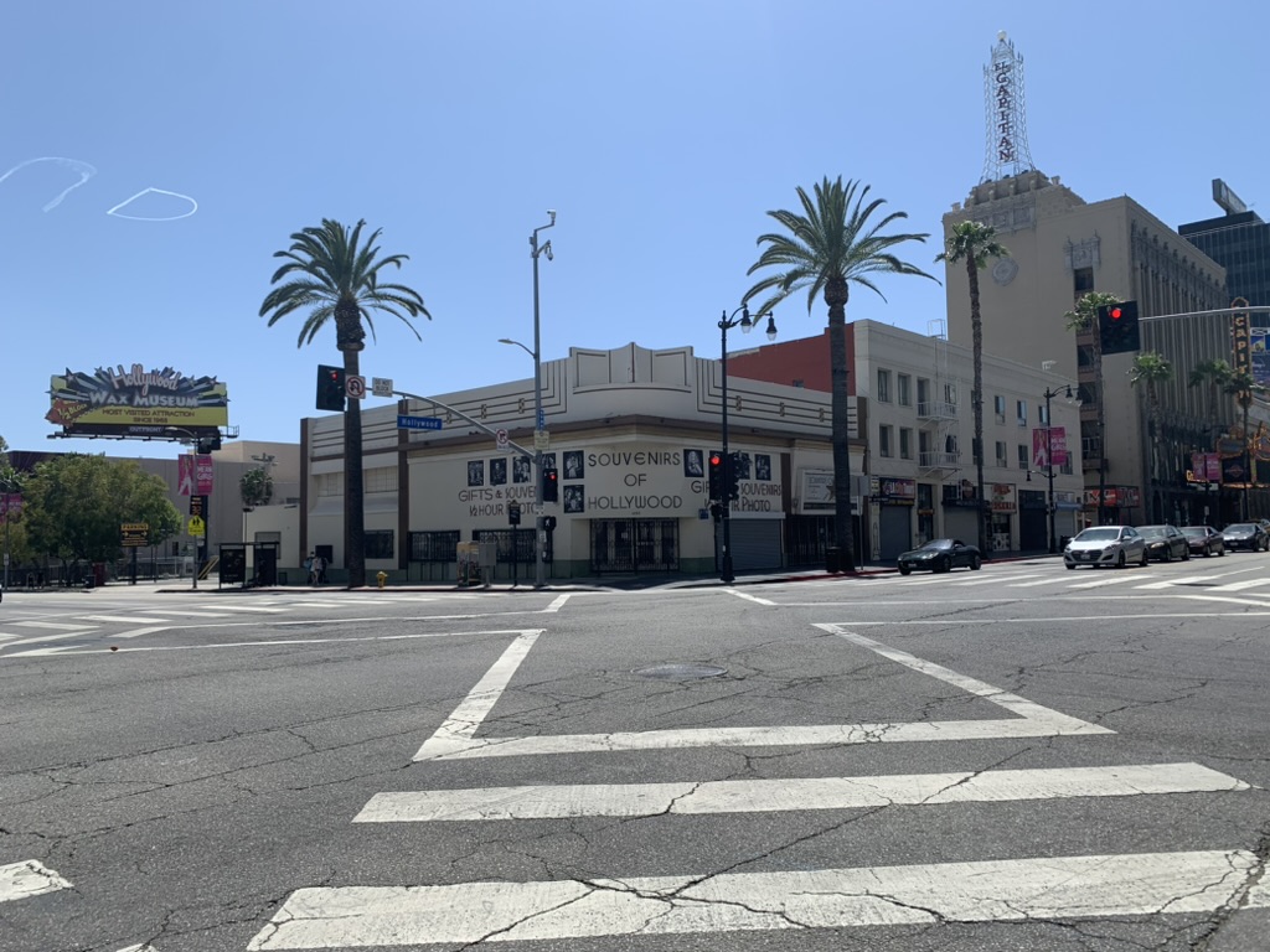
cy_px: 476
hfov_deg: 67.3
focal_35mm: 26
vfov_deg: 53.1
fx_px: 954
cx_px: 635
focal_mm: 4.25
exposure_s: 1/2994
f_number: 1.8
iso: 25
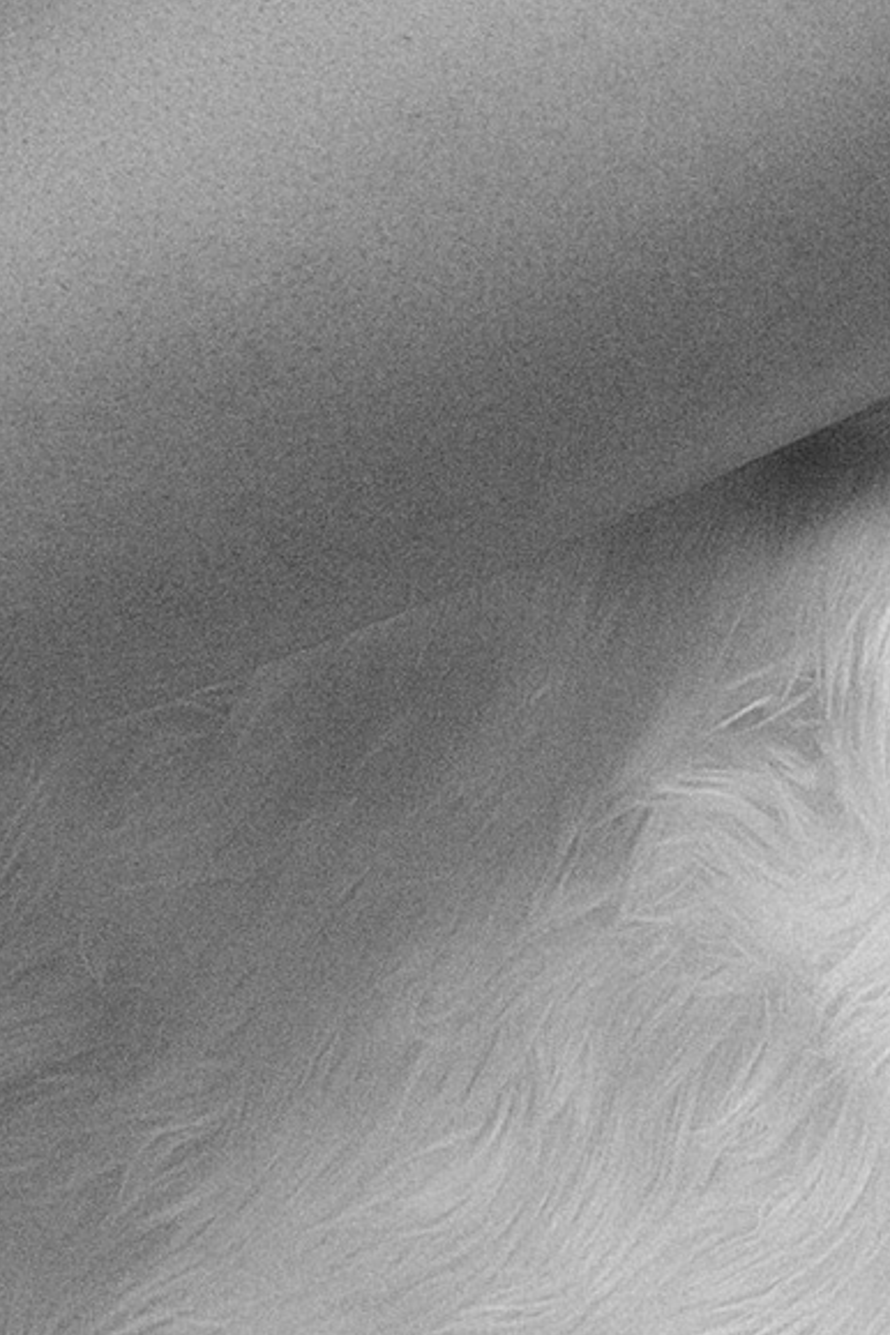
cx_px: -201
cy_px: -756
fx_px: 12533
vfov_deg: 6.0
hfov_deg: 4.1
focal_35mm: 338
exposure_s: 1/160
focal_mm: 51
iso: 200
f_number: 5.6
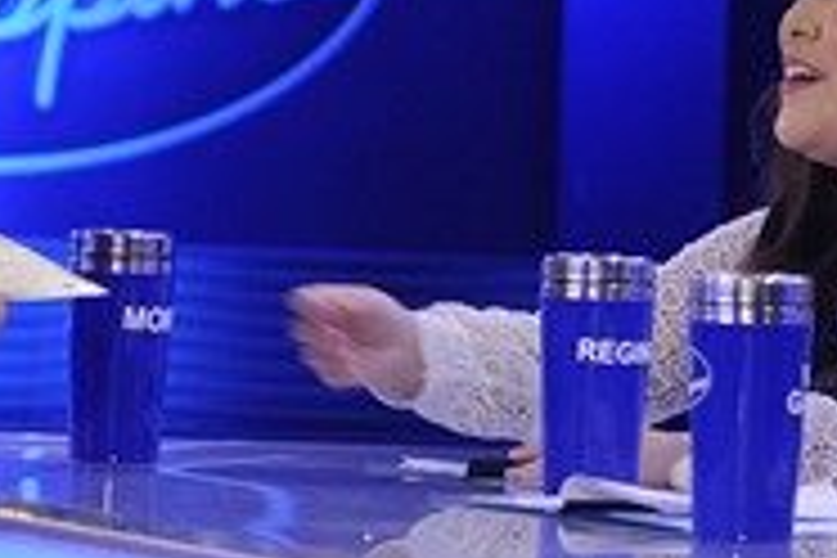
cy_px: 200
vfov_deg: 2.8
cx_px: 567
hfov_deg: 4.3
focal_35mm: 483
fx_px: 11232
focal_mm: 75
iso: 400
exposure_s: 1/60
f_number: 2.8
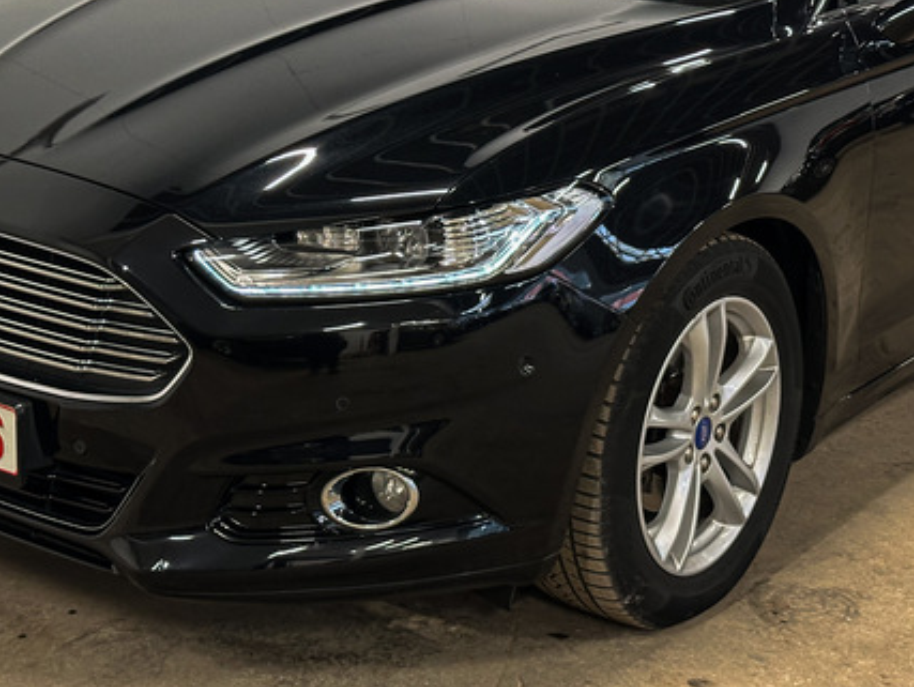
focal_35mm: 73
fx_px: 1929
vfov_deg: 20.0
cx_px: 364
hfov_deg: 26.6
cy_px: 167
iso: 250
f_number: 1.78
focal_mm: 6.86
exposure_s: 1/39
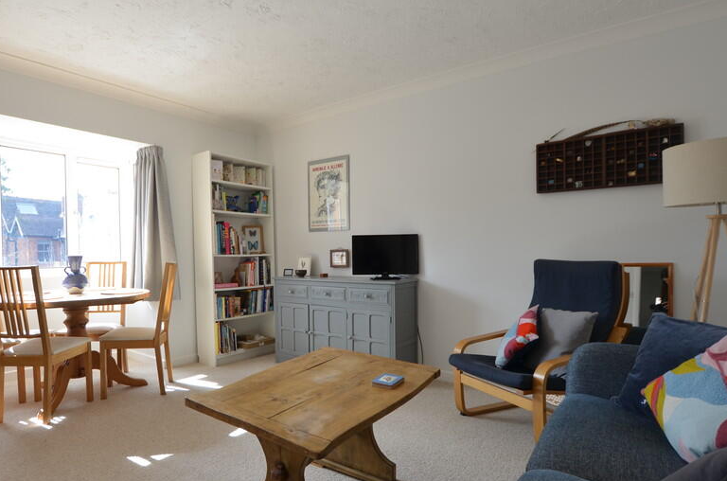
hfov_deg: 83.6
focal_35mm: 20
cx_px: 311
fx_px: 403
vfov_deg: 61.6
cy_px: 259
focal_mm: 10
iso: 100
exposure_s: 1/50
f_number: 4.5
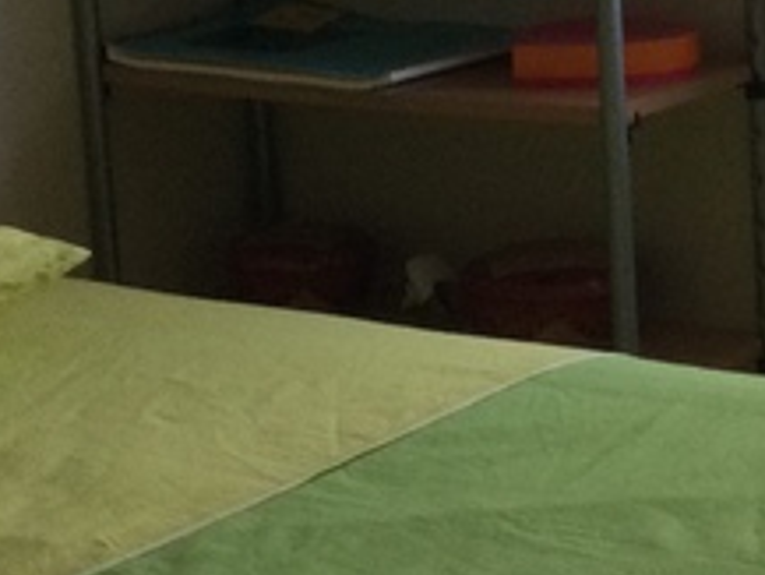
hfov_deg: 13.5
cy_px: 109
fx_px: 3228
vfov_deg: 10.1
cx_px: 384
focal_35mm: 146
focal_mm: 3.3
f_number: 2.4
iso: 80
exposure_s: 1/33
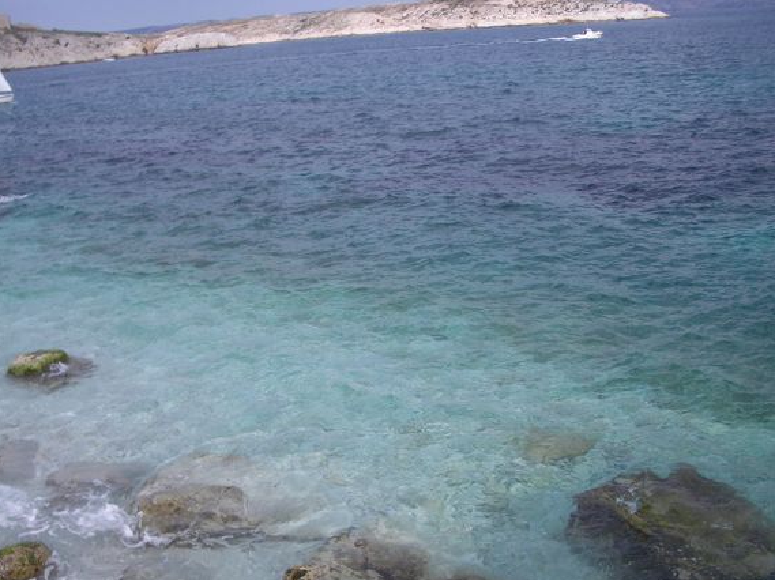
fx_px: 895
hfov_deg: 46.8
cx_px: 370
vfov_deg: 35.9
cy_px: 330
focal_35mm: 40
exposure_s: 1/640
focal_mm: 5.8
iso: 50
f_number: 4.3
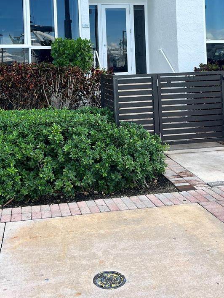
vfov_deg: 40.8
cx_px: 102
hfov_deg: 32.9
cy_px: 52
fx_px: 380
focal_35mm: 44
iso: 50
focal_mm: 5.7
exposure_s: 1/1124
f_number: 1.5
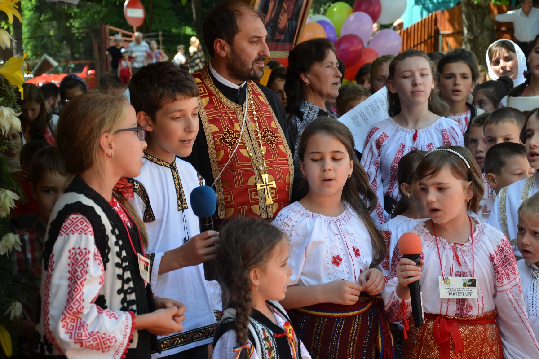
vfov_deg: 18.2
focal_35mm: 75
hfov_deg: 27.0
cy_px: 180
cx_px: 270
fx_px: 1123
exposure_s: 1/100
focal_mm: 50
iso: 100
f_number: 5
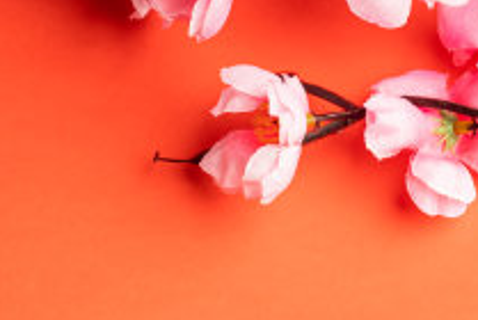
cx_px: 423
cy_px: 331
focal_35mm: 263
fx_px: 3497
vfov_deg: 5.2
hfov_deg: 7.8
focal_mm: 90
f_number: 6.3
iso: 100
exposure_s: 1/160
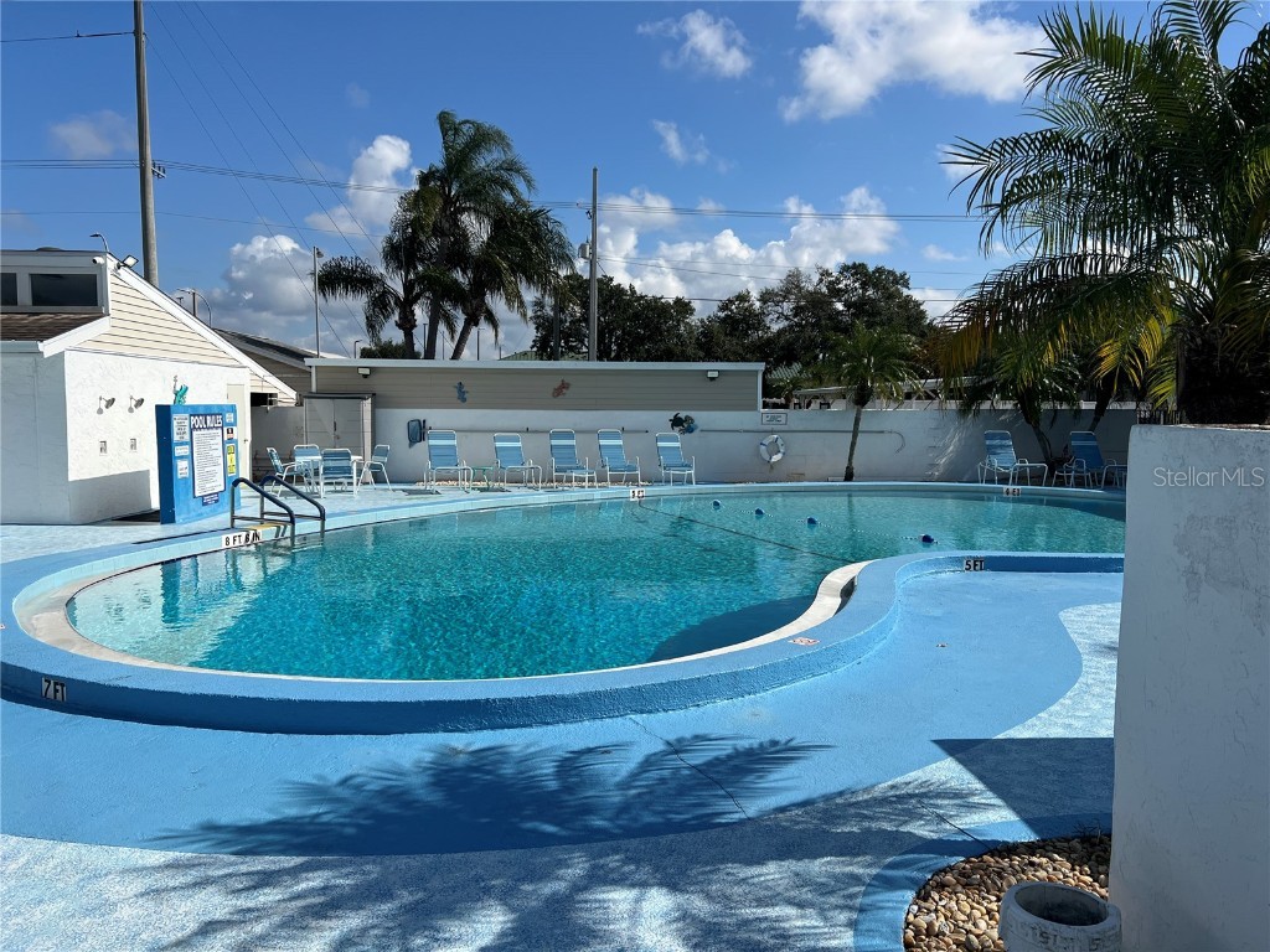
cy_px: 476
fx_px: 954
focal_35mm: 26
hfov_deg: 67.3
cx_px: 635
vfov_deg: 53.1
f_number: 1.5
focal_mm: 5.7
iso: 50
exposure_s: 1/8000
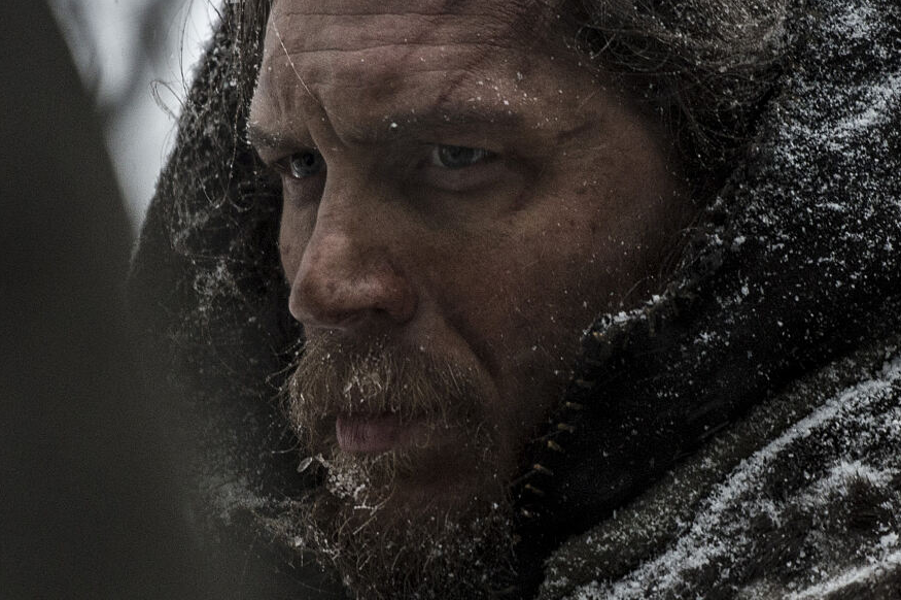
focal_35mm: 271
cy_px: 297
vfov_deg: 5.1
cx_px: 410
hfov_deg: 7.6
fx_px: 6777
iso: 1000
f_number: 4
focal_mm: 200
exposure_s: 1/200
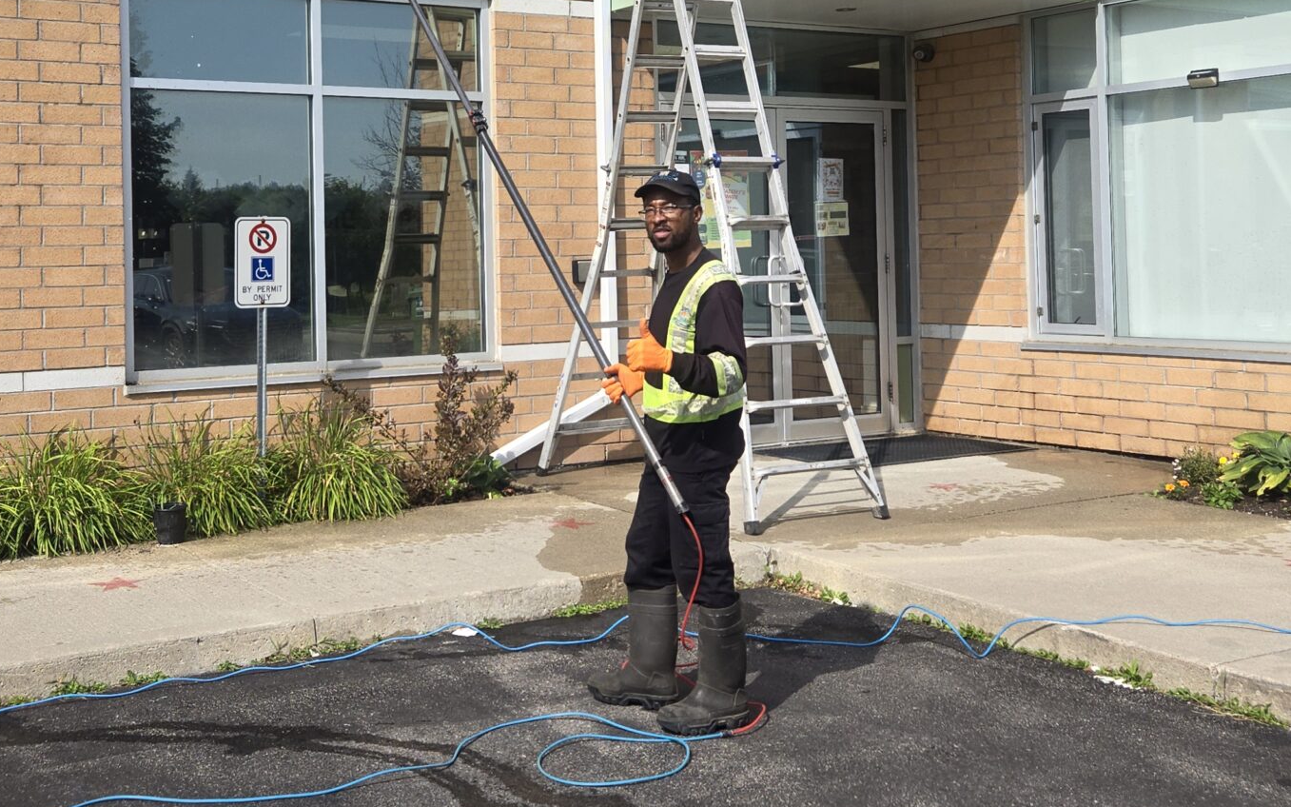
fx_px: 1618
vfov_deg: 27.6
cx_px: 458
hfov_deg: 43.0
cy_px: 206
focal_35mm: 46
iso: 25
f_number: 1.8
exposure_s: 1/1484
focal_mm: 5.4
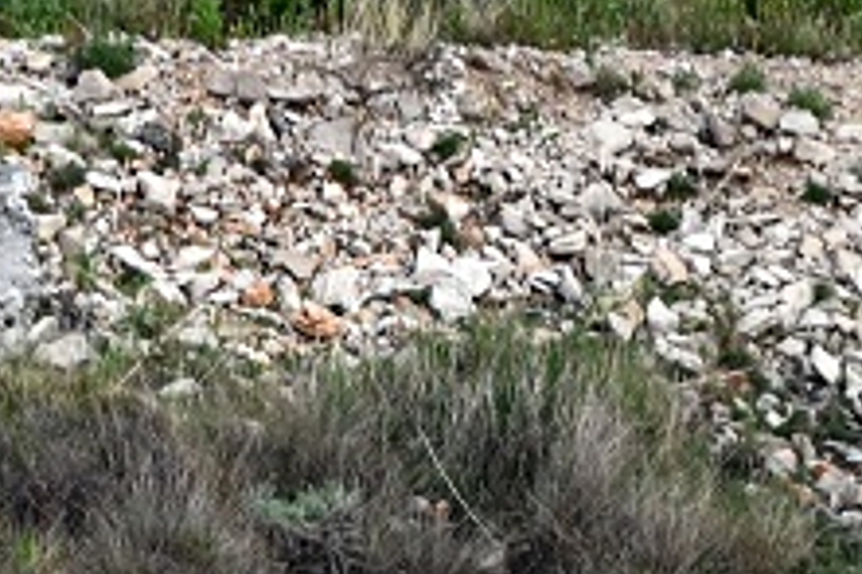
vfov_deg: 1.1
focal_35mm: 1289
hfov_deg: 1.6
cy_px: 1004
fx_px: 30841
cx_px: -382
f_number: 5.6
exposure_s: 1/500
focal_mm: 300
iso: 450
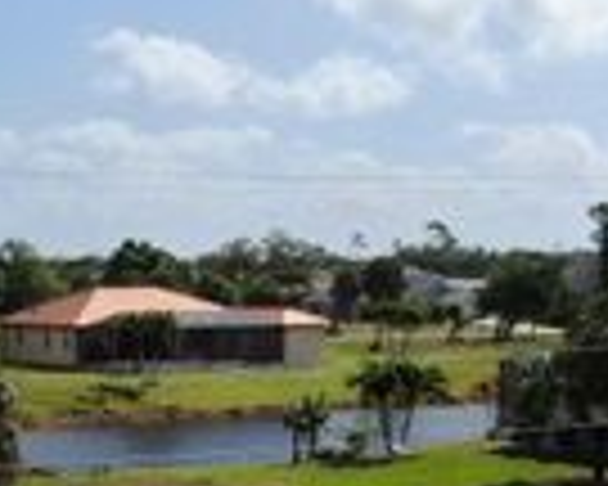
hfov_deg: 20.7
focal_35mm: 87
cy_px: 398
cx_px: -104
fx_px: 1566
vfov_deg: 17.5
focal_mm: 4.39
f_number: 2.8
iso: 100
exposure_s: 1/2000
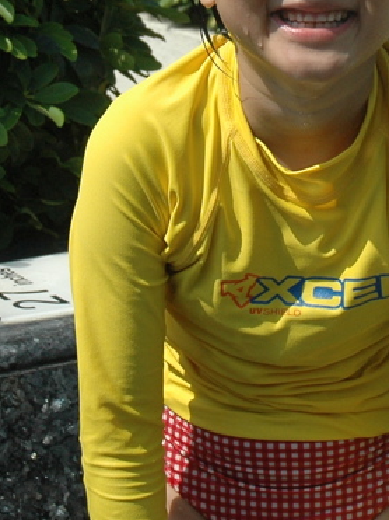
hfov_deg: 10.2
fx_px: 2167
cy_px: 8
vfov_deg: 13.5
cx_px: 344
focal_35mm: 145
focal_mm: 31
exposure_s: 1/2000
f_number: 5
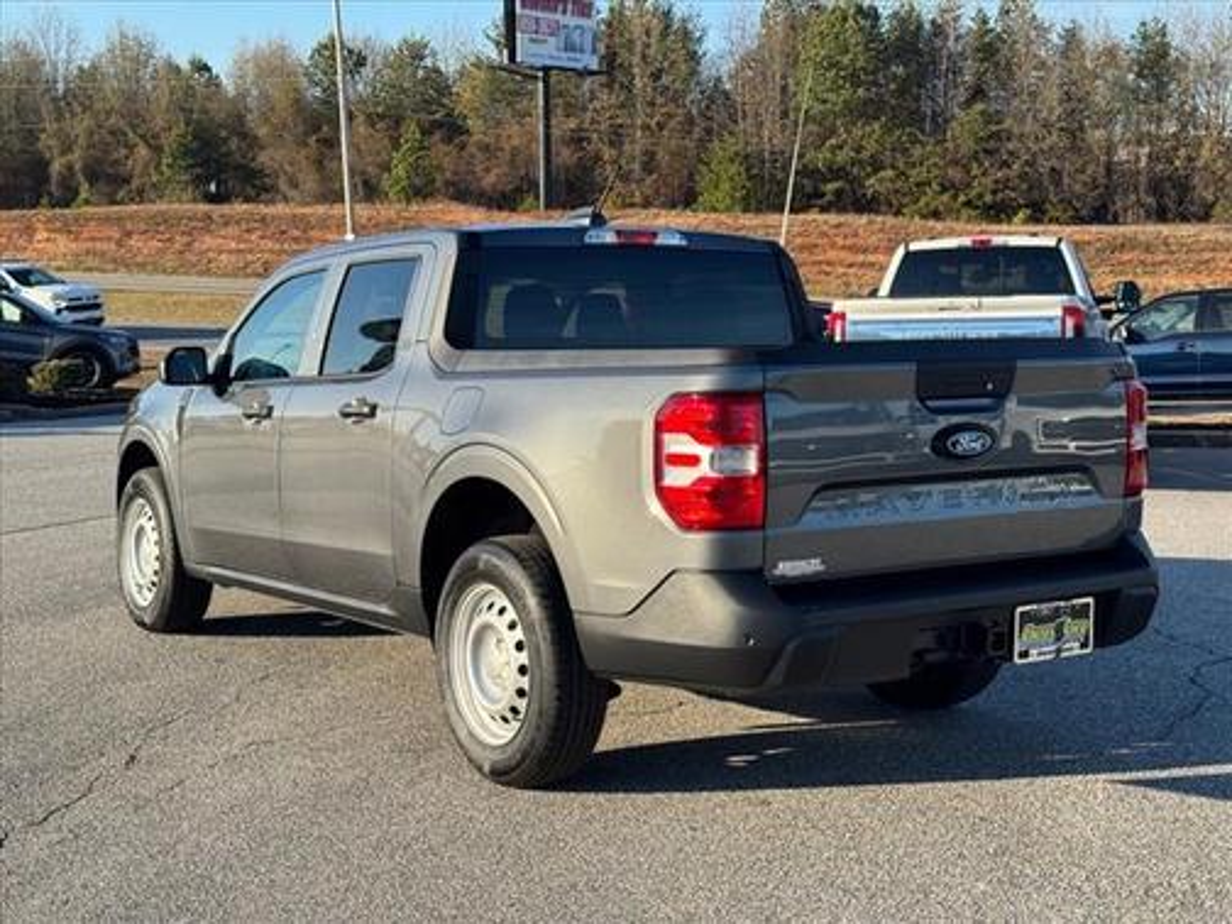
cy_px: 462
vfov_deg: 30.3
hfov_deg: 39.7
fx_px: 1708
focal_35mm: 48
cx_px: 616
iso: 64
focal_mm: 6.76
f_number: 1.78
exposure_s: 1/1869
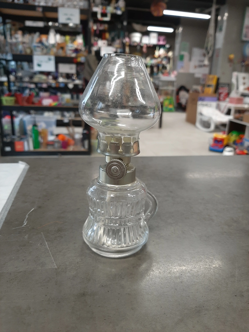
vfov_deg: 67.3
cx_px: 124
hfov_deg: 53.1
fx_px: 249
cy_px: 166
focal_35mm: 26
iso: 100
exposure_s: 1/50
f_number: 1.7
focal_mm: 3.93
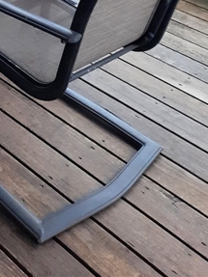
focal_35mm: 67
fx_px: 537
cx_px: -60
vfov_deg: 24.8
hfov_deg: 20.1
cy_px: -93
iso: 40
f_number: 2
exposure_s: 1/60
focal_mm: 4.6
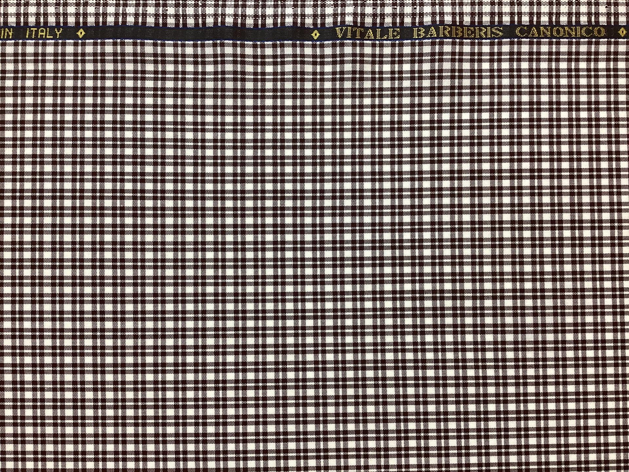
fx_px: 563
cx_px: 314
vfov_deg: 45.4
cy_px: 236
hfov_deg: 58.4
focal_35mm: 31
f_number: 2.4
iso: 100
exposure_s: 1/60
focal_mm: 3.3
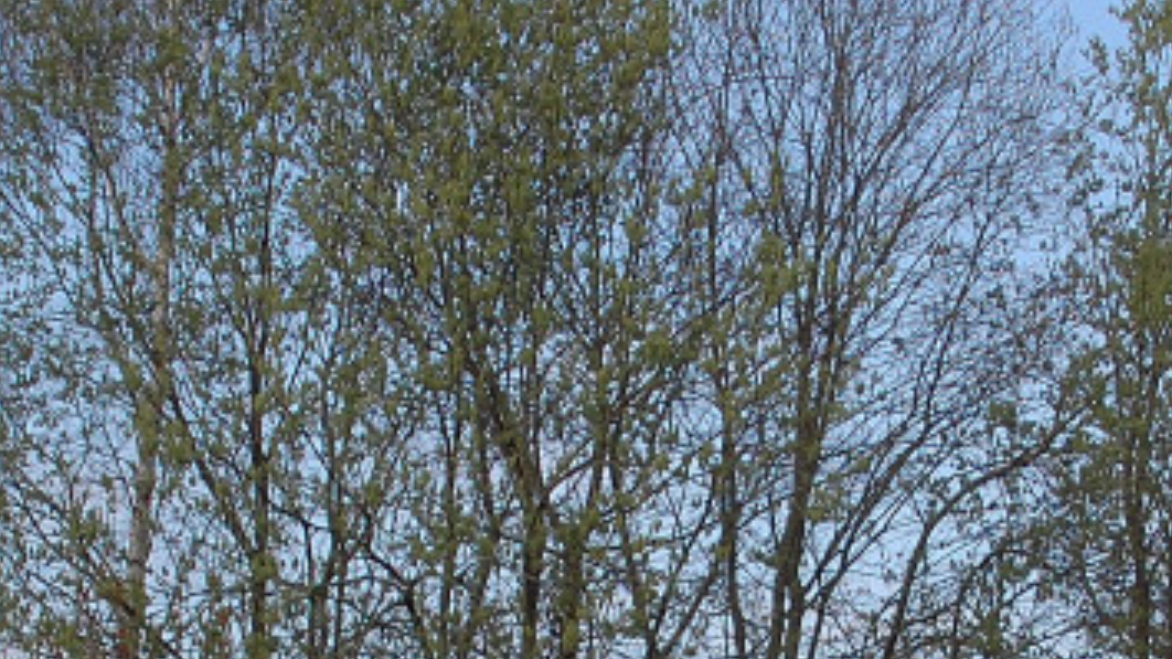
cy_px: 796
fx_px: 3946
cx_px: 665
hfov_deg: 16.9
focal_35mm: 127
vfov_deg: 9.4
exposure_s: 1/640
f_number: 7.1
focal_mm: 28
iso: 400
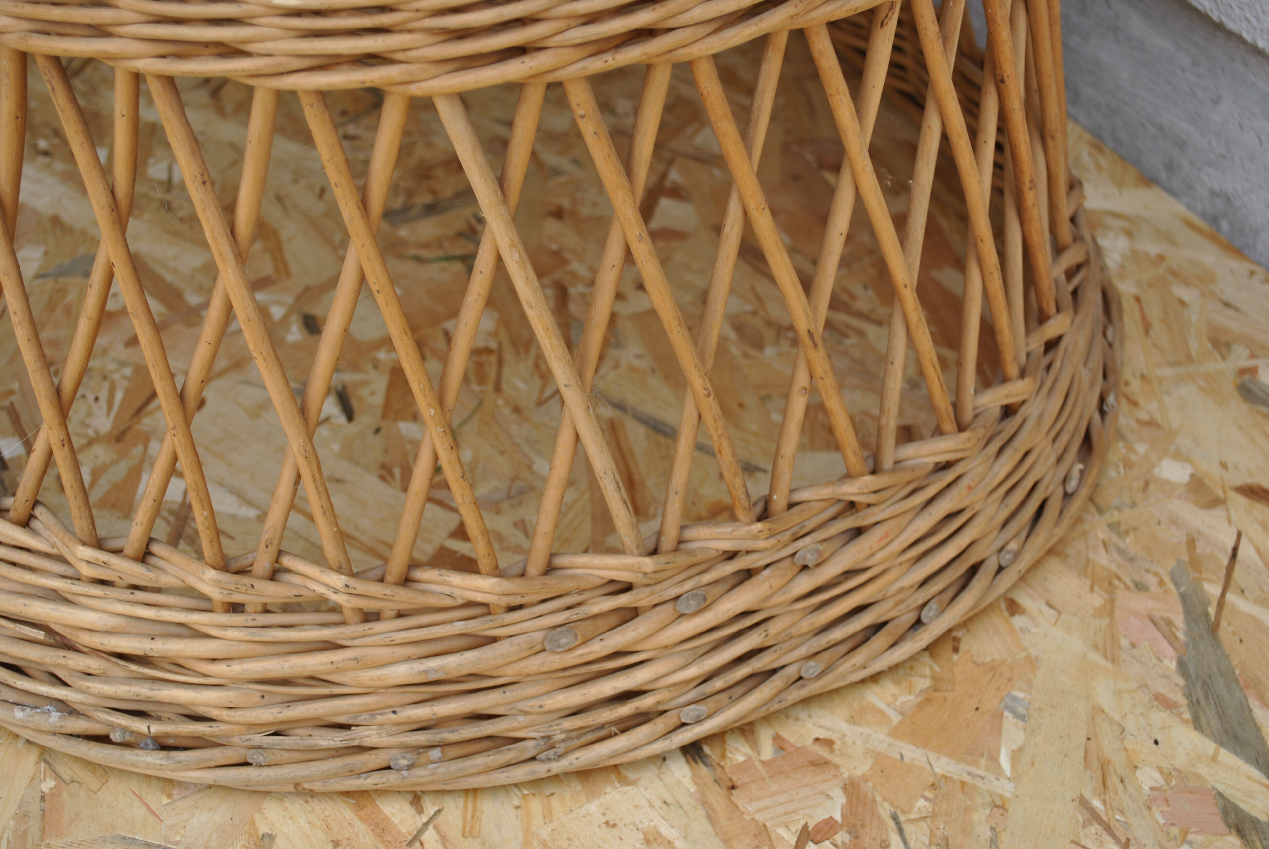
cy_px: 424
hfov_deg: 37.8
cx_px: 634
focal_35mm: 52
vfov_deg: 25.8
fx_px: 1853
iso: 100
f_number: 6.3
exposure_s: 1/160
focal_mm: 35
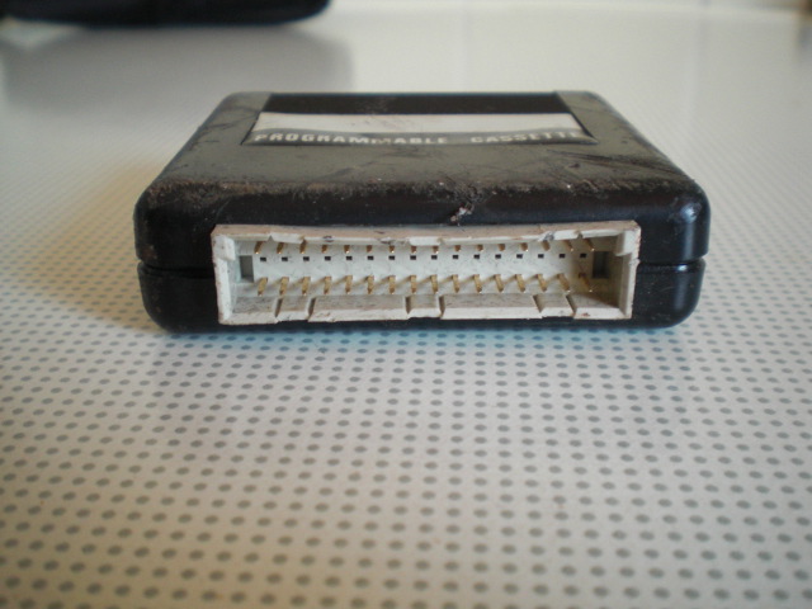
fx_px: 891
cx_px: 406
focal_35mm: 38
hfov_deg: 49.0
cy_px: 304
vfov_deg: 37.7
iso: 200
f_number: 3.1
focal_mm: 6.3
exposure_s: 1/30
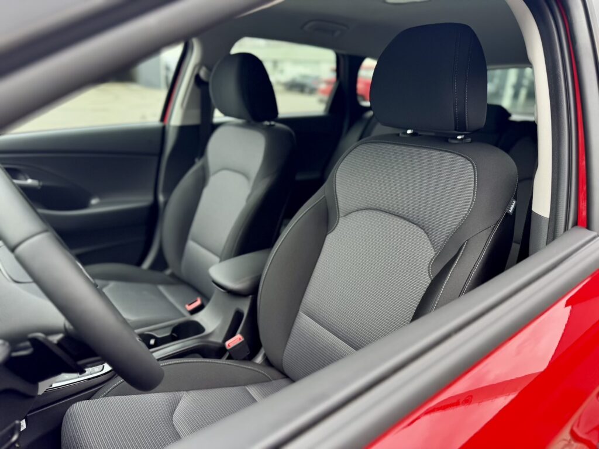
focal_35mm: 24
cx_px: 300
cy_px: 224
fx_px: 415
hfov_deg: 71.6
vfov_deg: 56.8
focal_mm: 6.76
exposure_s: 1/488
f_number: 1.78
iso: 80
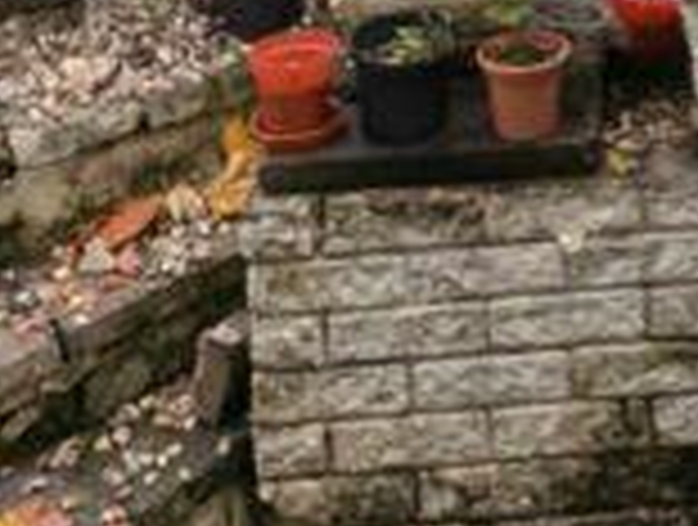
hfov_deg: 21.4
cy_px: -708
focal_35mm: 86
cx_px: 788
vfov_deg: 13.2
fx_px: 1738
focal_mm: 1.95
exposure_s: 1/411
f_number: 2.2
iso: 48
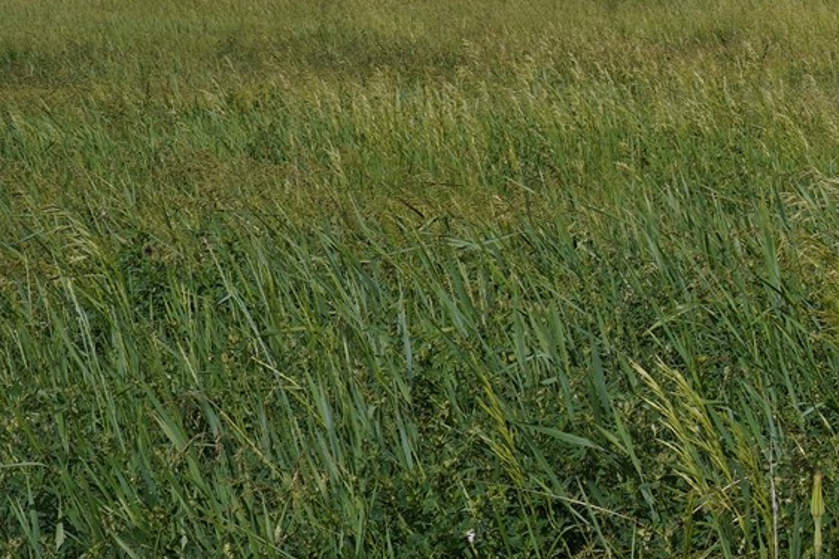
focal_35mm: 139
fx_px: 3238
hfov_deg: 13.3
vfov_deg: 9.9
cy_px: 224
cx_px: 1525
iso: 125
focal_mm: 36
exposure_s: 1/160
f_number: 16
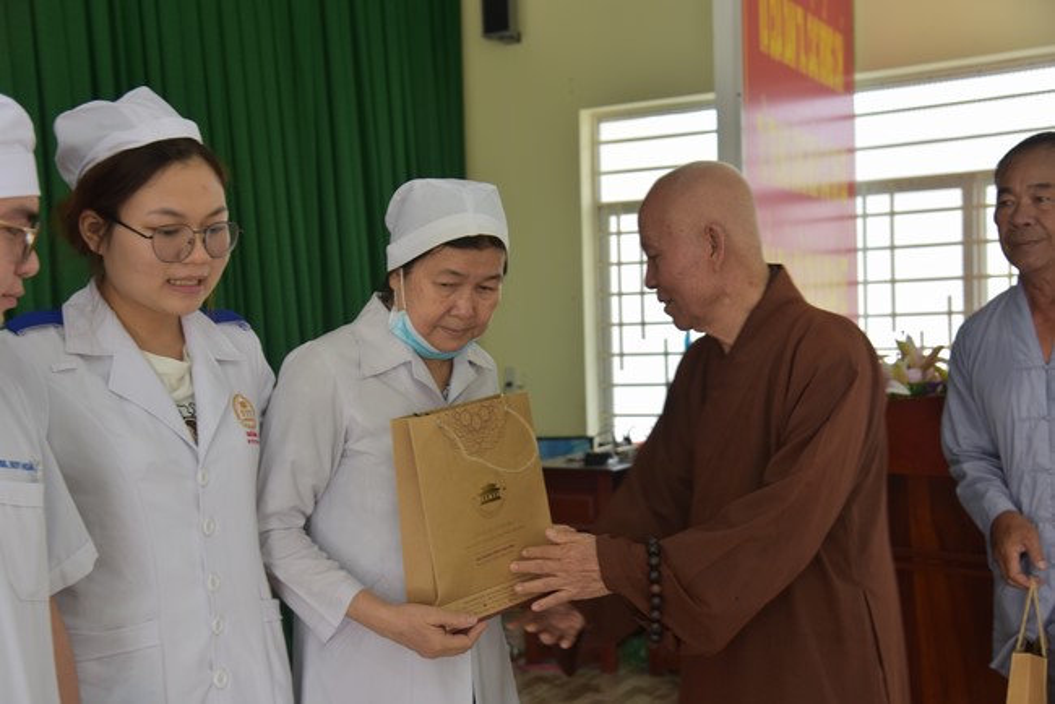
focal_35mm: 48
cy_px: 352
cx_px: 528
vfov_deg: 28.1
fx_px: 1407
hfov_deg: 41.1
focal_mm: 48
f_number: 4.5
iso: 400
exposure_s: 1/80
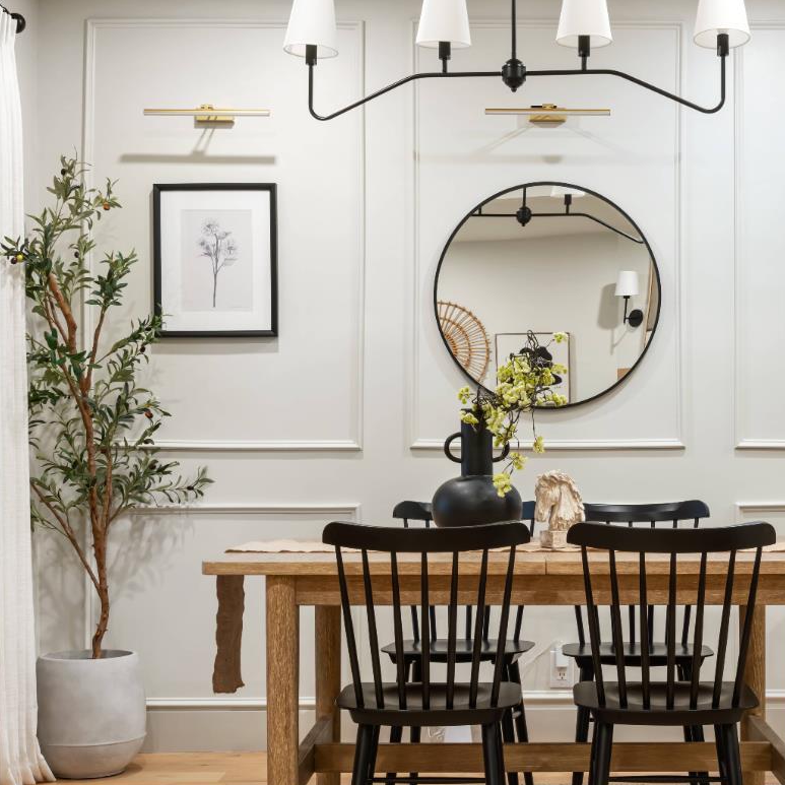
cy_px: 473
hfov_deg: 27.9
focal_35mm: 61
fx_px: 1565
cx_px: 548
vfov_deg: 28.1
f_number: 16
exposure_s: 1.6
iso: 320
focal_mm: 37
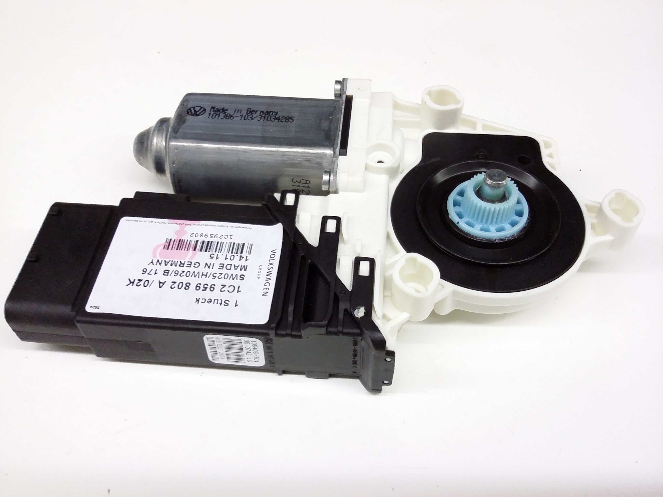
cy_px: 248
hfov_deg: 56.8
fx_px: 613
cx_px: 332
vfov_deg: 44.2
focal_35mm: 32
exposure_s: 1/15
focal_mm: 3.4
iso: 200
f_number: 2.4
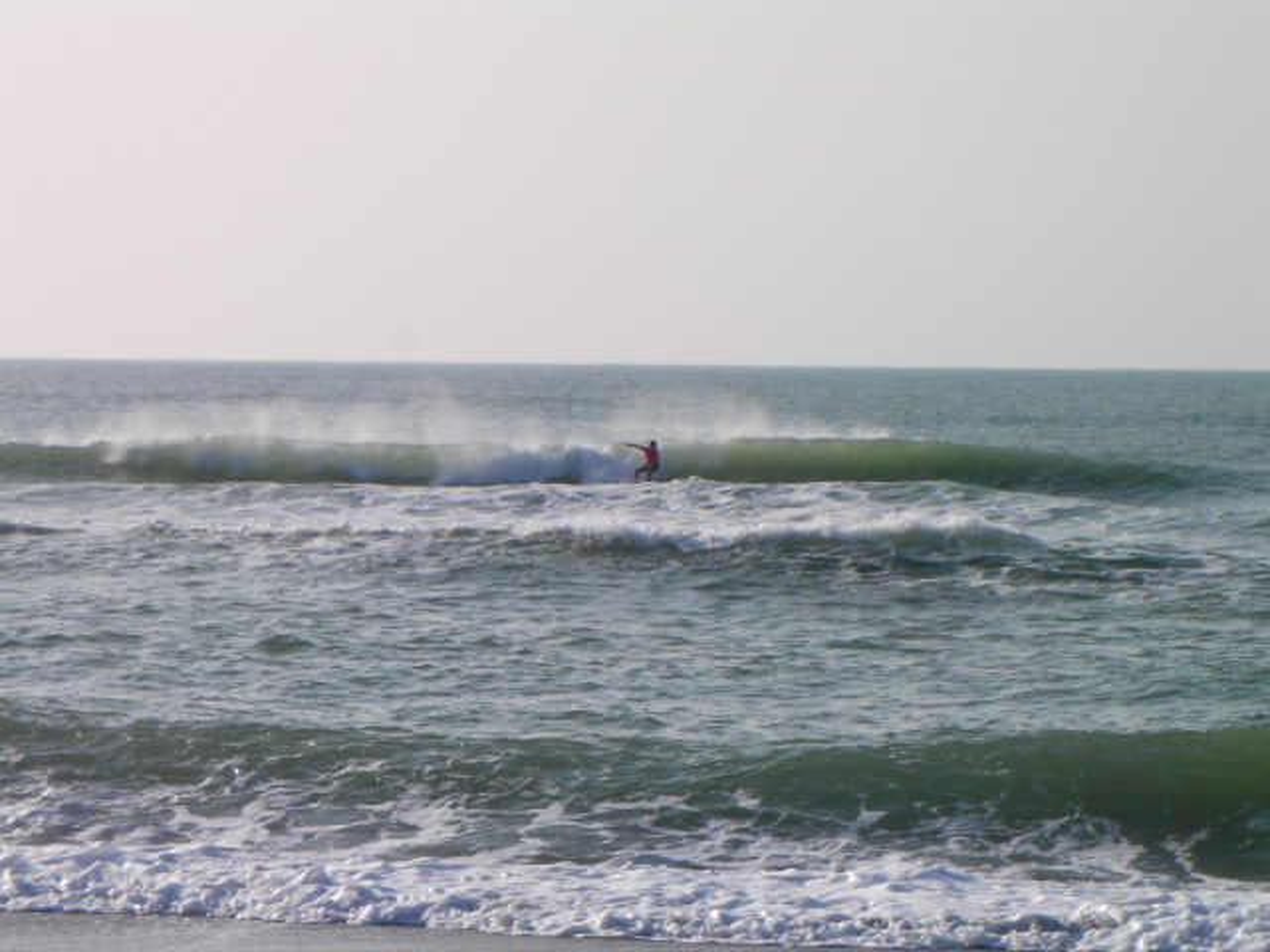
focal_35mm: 155
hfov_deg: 12.7
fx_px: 5687
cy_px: 476
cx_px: 635
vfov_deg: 9.6
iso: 50
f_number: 5.6
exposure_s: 1/377
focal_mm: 26
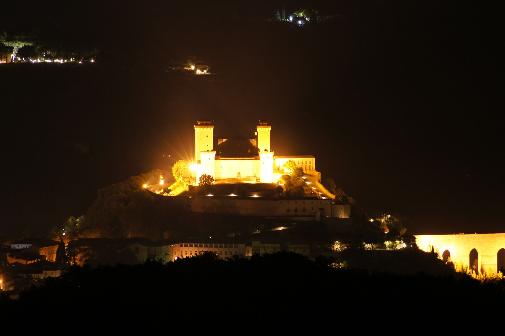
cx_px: 252
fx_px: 3784
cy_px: 168
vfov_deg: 5.1
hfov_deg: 7.6
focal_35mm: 270
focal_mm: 180
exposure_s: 10
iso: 400
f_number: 5.6
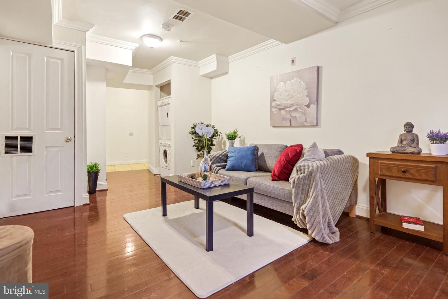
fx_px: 212
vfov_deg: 70.4
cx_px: 224
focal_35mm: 17
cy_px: 150
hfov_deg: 93.3
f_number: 2.8
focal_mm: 17
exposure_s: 1/5
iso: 500
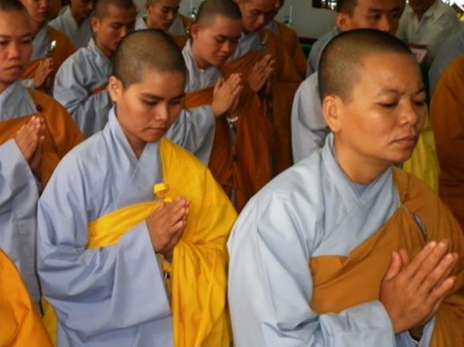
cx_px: 56
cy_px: 218
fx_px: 1220
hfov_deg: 21.1
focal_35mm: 91
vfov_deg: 16.2
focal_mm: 9
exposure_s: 1/50
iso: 100
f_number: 3.8
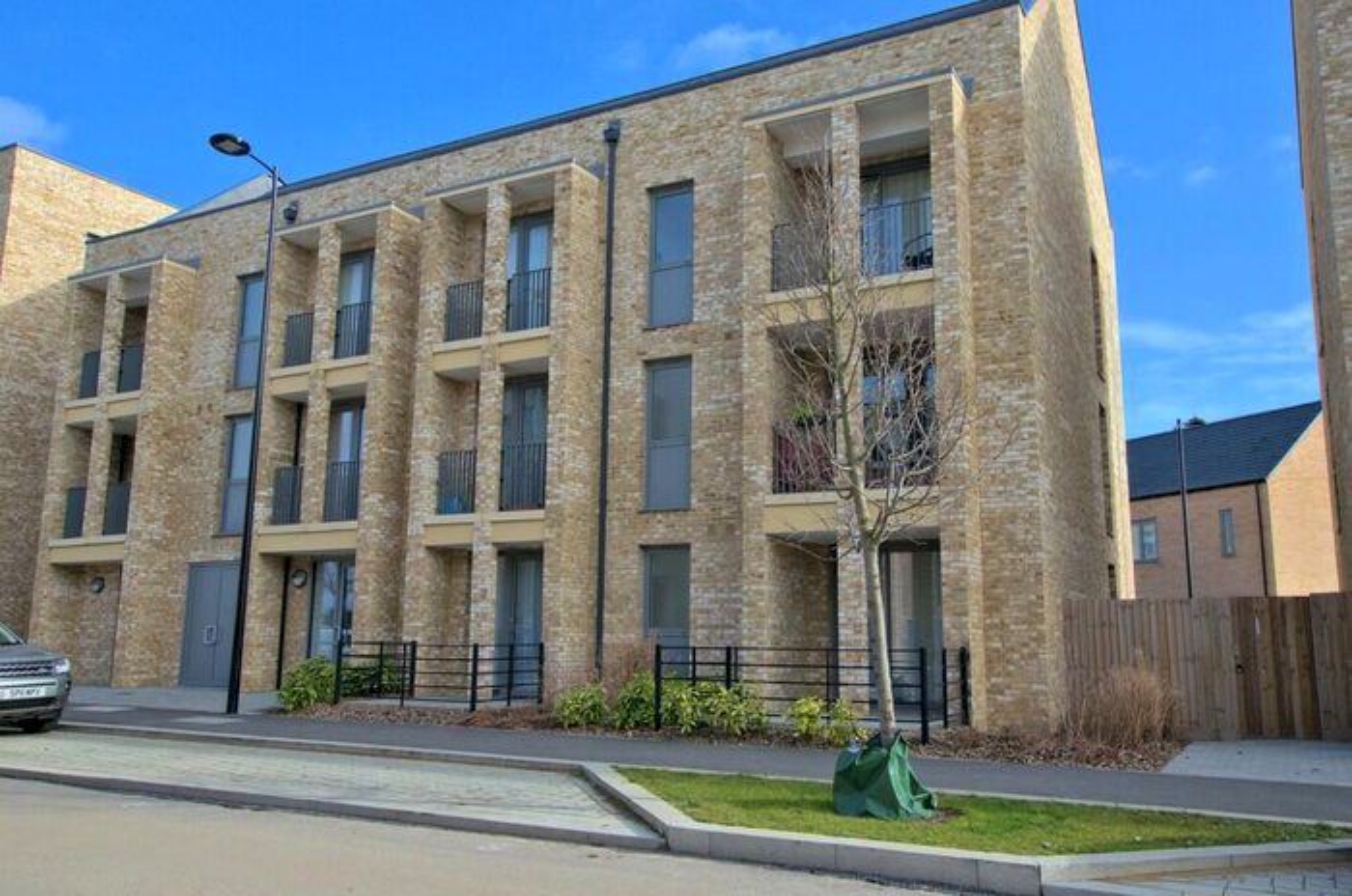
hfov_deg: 62.0
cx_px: 676
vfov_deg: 43.4
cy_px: 448
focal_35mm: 30
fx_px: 1125
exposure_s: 1/250
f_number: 10
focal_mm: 20
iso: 320
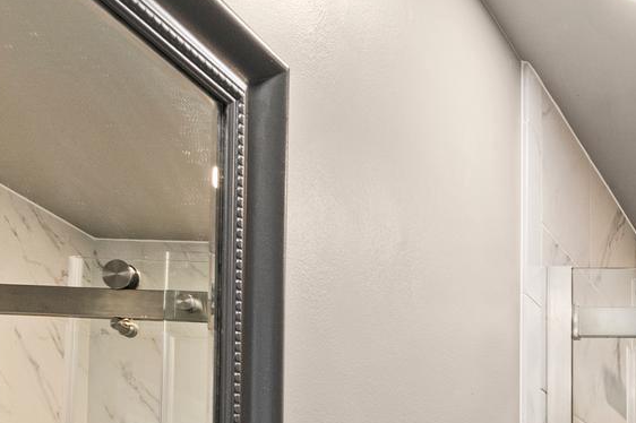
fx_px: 1095
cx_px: 960
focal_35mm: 62
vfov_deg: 18.1
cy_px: 723
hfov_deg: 24.8
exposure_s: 1/8
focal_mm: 17
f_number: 9
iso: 640
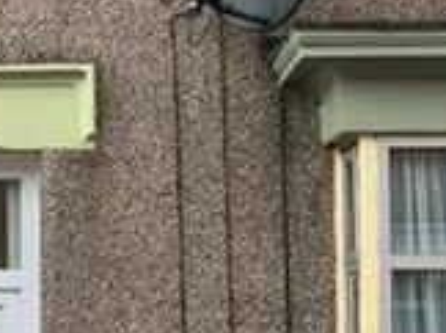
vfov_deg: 12.2
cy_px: 186
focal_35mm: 121
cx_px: -223
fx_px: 1557
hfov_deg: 15.1
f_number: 1.8
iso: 20
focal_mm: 3.99
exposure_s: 1/766
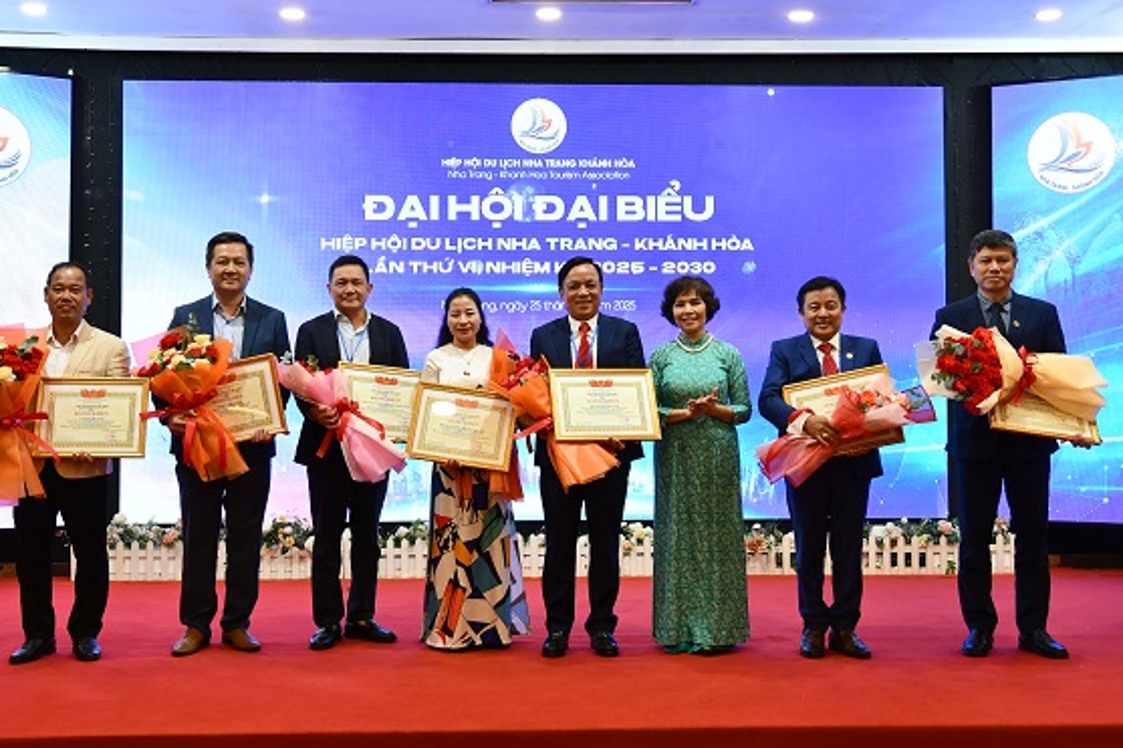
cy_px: 351
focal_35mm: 42
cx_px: 526
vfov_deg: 31.9
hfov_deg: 46.4
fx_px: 1310
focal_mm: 26
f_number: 8
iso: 900
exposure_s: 1/40
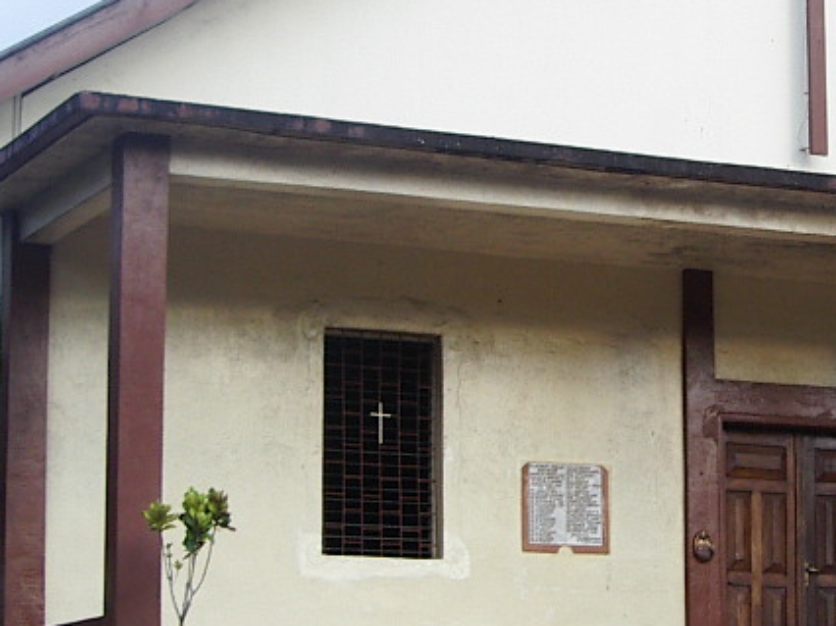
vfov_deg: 11.8
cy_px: 318
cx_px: 685
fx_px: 3017
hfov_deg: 15.7
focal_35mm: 125
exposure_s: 1/60
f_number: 3
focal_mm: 7.8
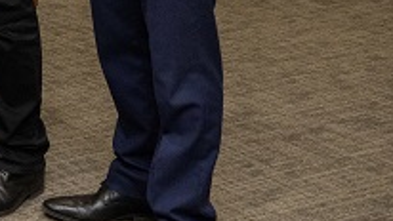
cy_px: -199
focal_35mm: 124
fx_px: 1294
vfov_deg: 9.3
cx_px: -309
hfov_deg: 15.1
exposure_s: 1/100
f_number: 5.6
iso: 1250
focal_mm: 29.5
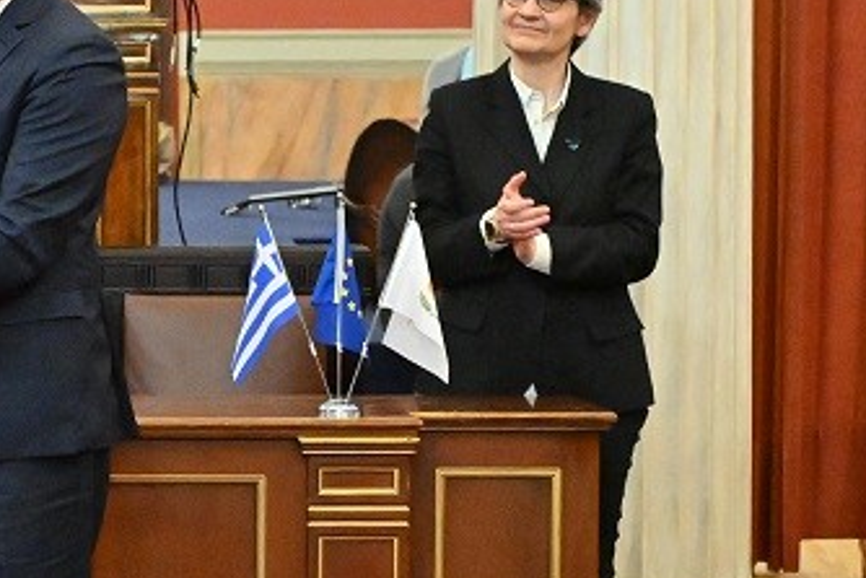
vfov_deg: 7.8
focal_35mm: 176
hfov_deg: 11.5
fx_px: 4235
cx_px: -106
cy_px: 360
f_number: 4.5
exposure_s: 1/200
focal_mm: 49
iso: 6400
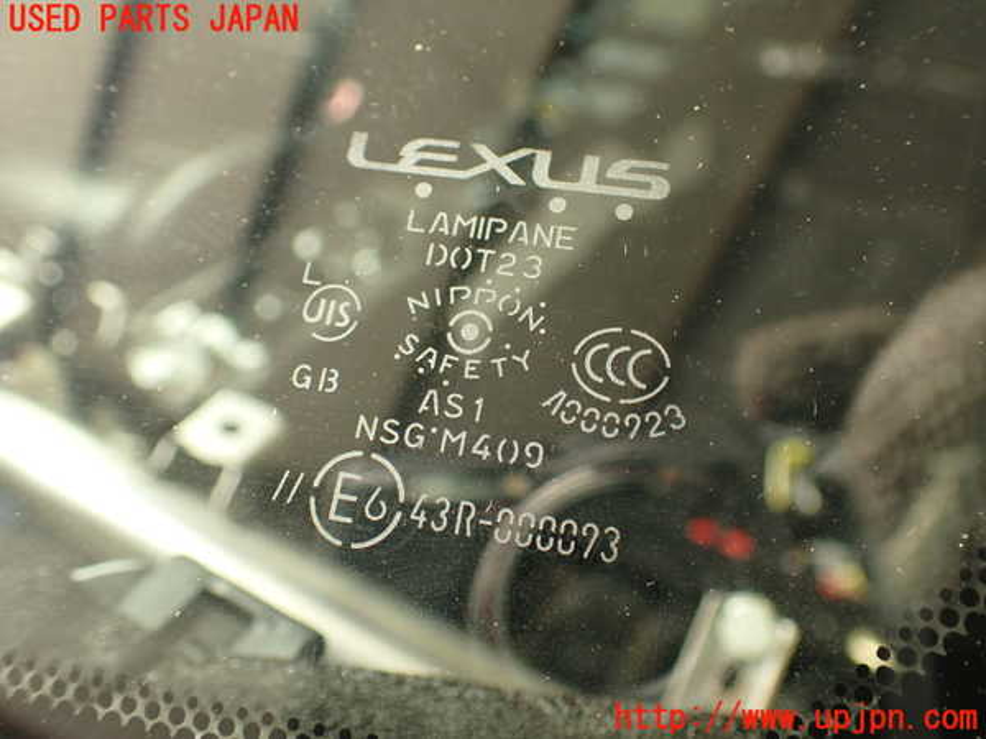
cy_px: 370
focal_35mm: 32
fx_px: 911
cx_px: 493
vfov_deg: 44.2
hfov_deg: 56.8
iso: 200
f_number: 2.4
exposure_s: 1/60
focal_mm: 5.79
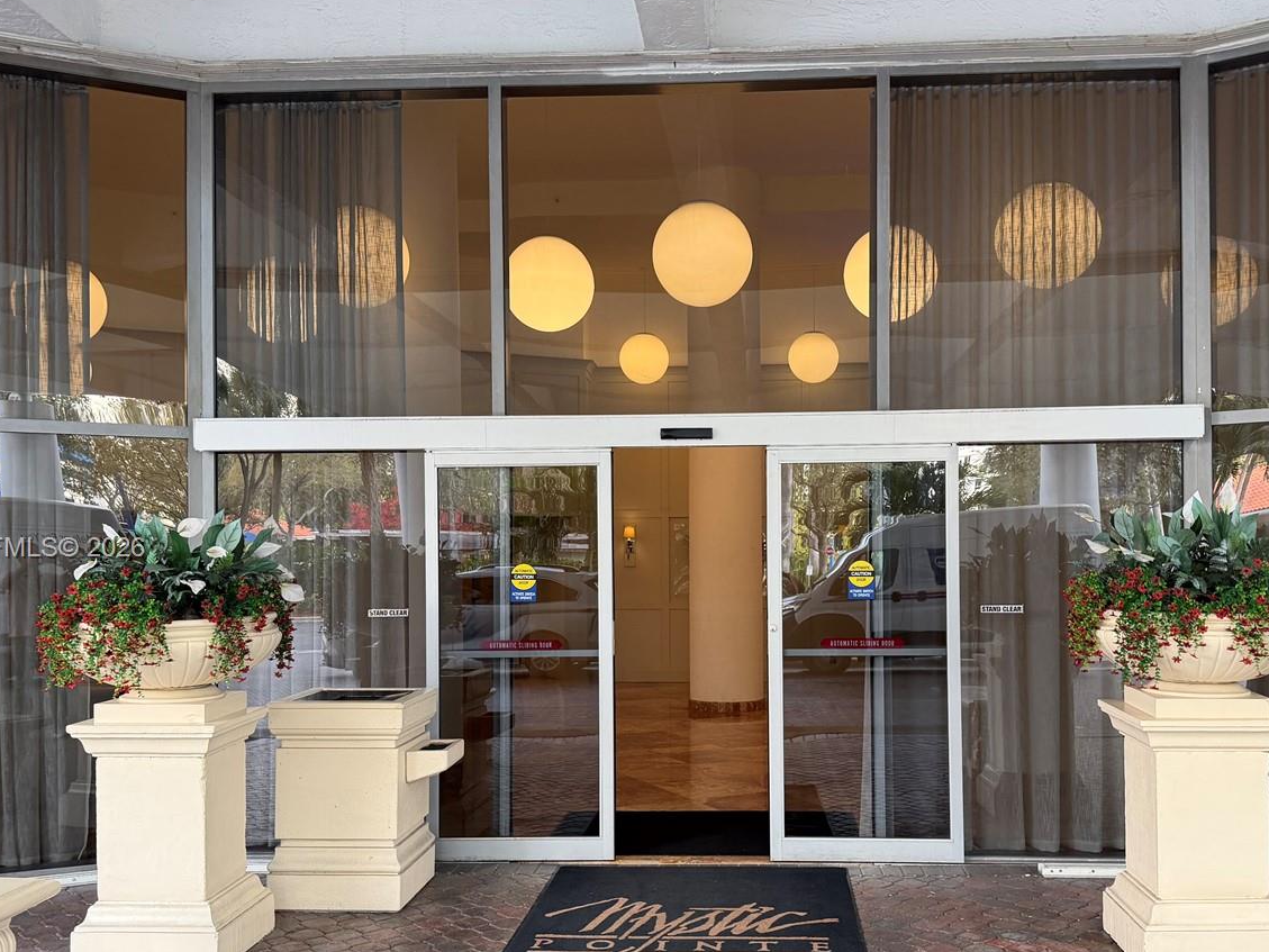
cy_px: 550
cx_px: 695
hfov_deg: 53.9
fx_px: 1247
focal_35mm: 34
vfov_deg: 41.7
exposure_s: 1/101
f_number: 1.78
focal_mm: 6.76
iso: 200
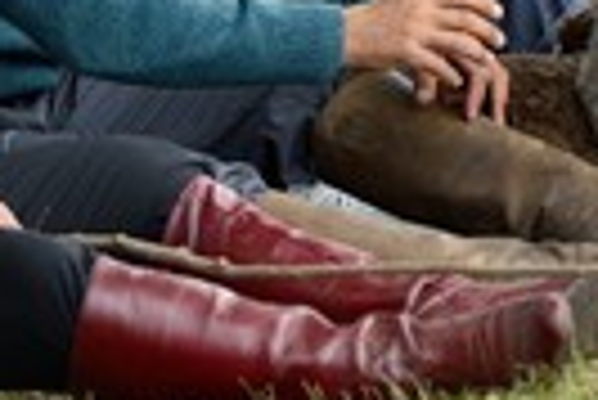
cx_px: 679
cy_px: -99
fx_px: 10493
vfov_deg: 2.2
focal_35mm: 631
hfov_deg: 3.3
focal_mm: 200
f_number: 5
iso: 800
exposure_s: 1/400
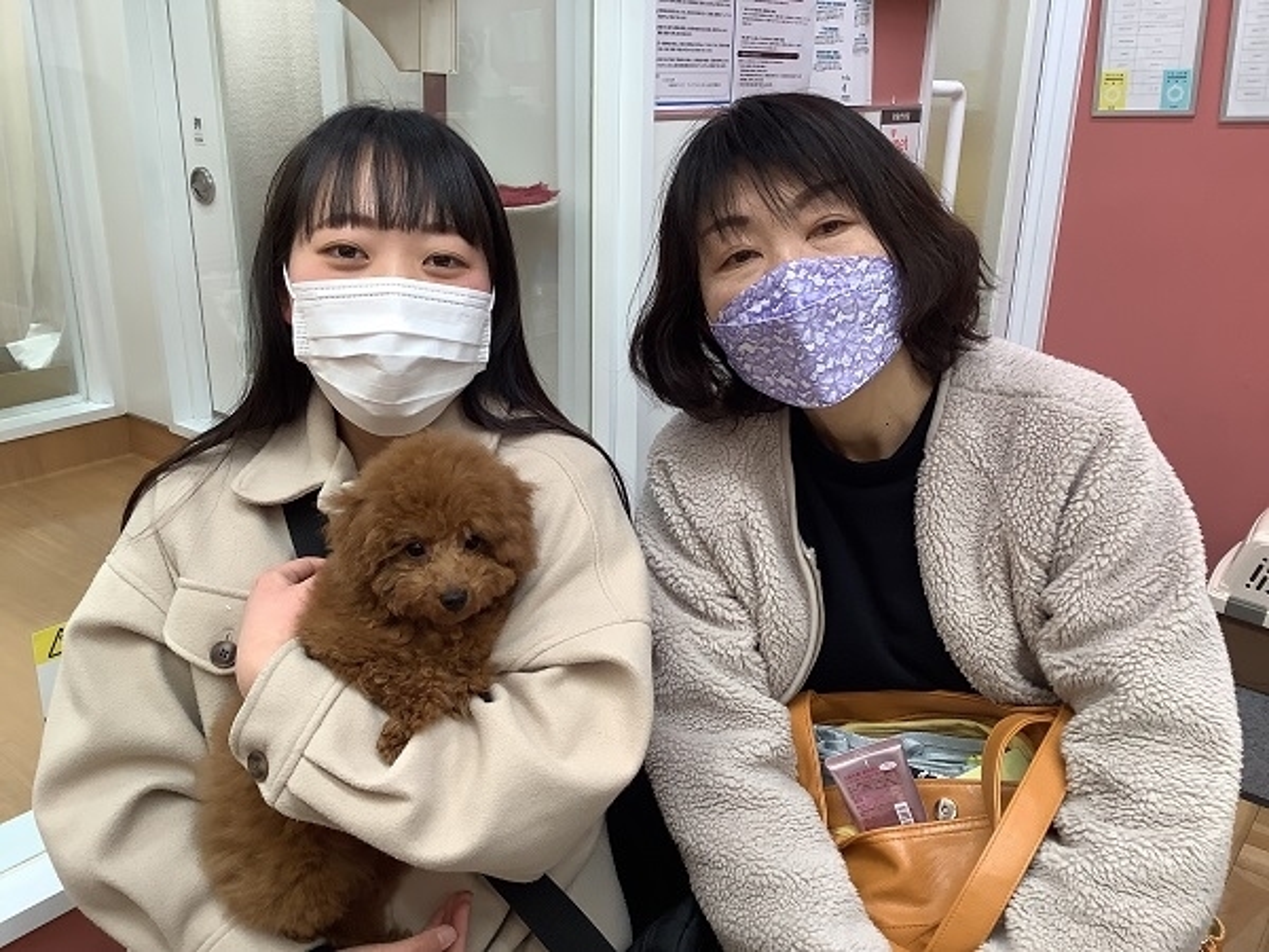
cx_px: 634
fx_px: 1136
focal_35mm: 31
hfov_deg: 58.4
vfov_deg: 45.4
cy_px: 476
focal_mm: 3.3
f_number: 2.4
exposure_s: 1/50
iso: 64
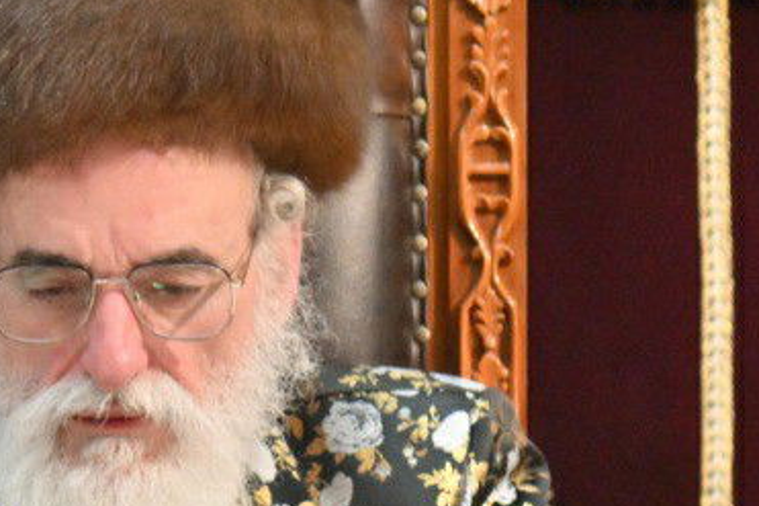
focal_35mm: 497
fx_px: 10473
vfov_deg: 2.8
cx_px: 123
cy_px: 315
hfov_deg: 4.1
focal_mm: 120
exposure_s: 1/250
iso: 2000
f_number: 4
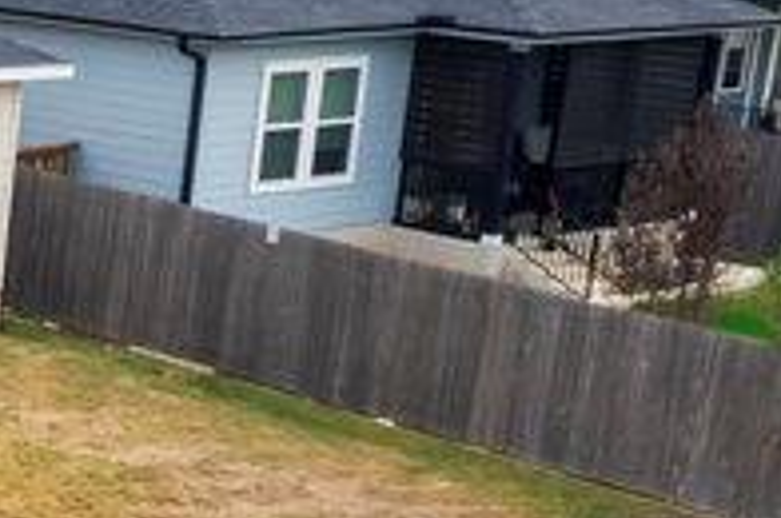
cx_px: -964
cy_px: 482
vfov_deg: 11.8
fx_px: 2491
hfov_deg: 13.9
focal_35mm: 115
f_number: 2.8
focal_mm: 8.38
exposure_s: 1/40
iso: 100
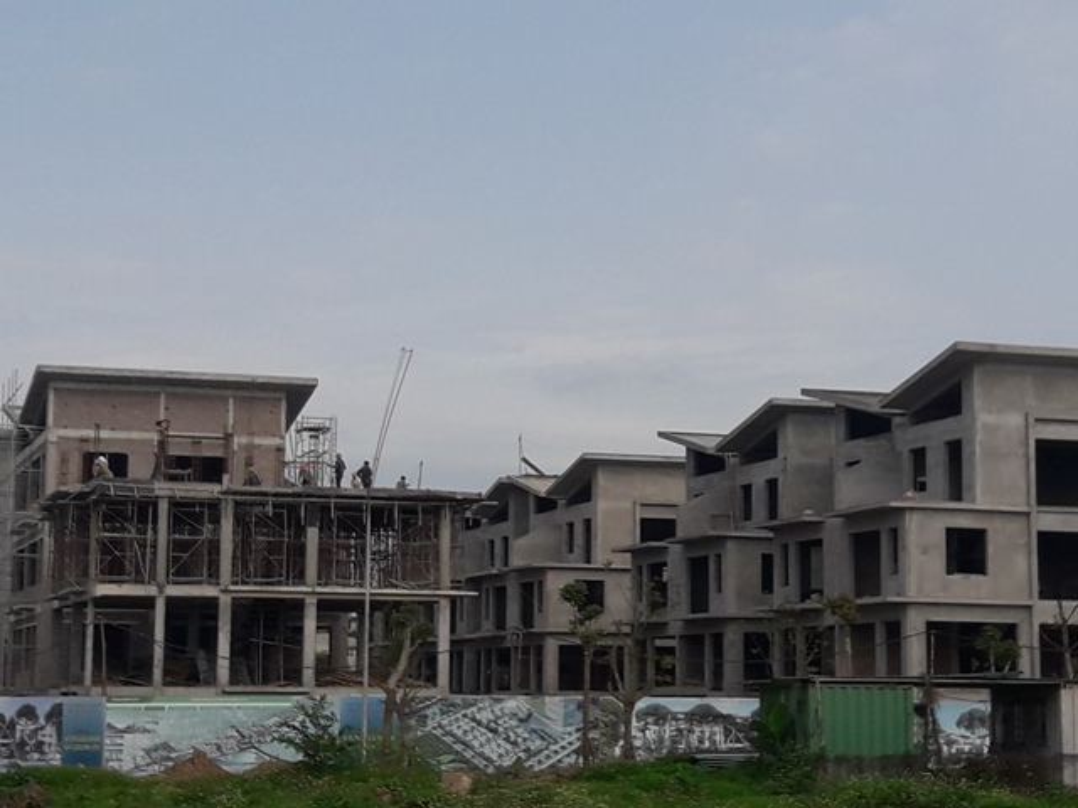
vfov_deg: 49.7
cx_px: 539
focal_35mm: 28
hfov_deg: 63.4
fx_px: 872
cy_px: 404
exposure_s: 1/2392
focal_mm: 3.7
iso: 40
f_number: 1.9
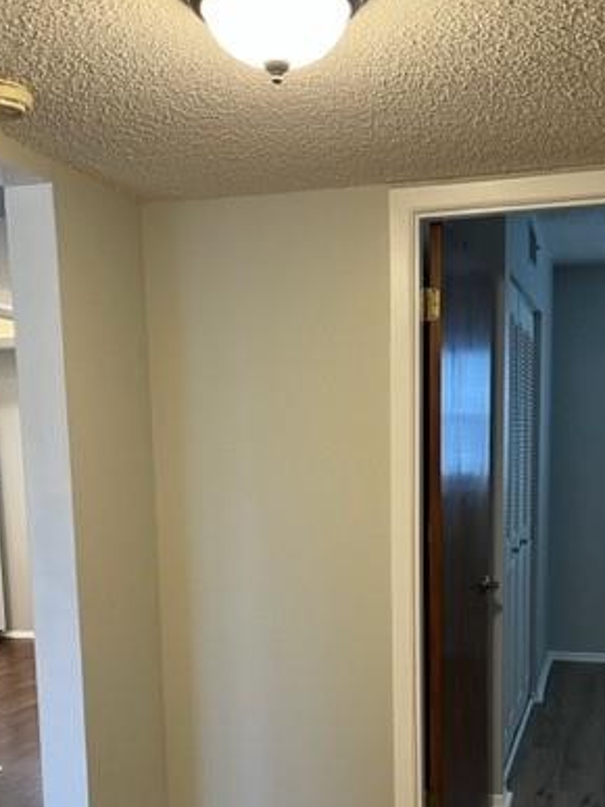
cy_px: 592
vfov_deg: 42.7
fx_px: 1003
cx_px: 336
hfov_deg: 33.5
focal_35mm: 43
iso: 125
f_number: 1.6
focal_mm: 5.1
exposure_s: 1/60
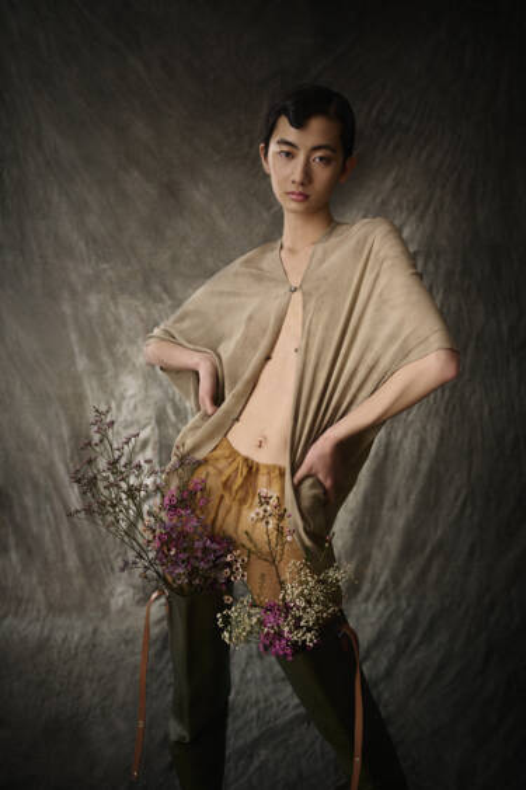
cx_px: 263
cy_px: 395
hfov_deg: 37.8
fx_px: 767
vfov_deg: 54.4
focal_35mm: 35
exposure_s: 1/125
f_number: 1.8
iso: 64
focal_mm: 35
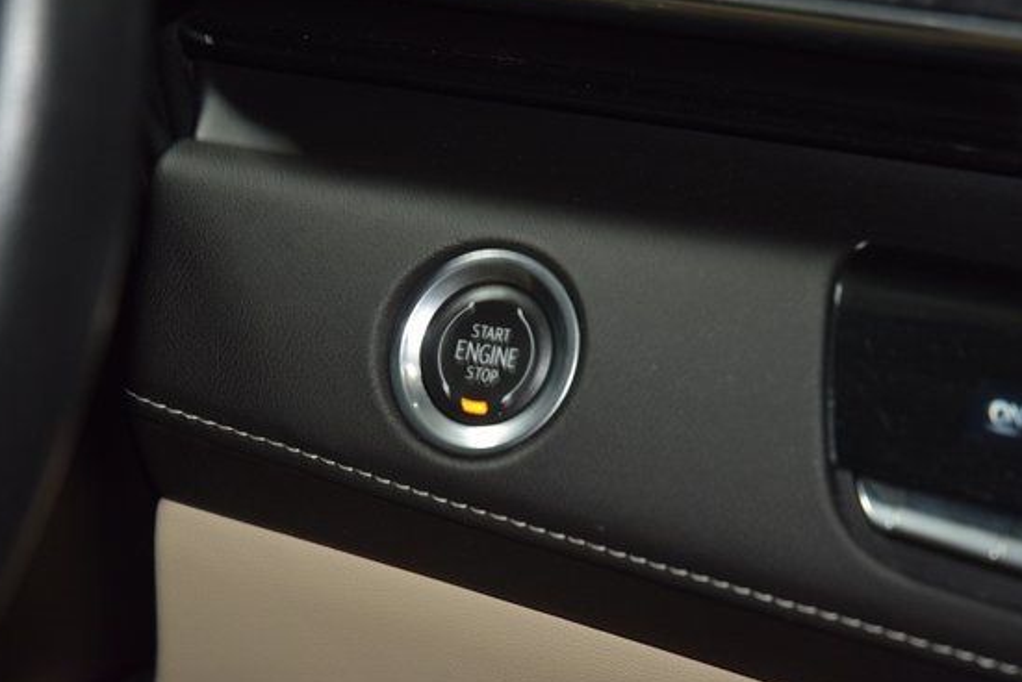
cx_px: 477
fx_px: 3465
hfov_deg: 16.8
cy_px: 344
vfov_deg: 11.3
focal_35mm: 122
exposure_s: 1/40
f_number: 4.5
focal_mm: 70
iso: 1250
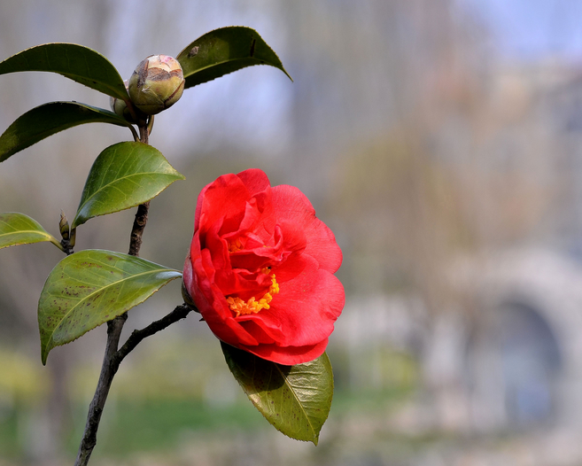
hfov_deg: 12.5
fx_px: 2653
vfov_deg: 10.0
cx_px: 265
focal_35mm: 154
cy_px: 234
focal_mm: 90
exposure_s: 1/320
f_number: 8
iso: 100
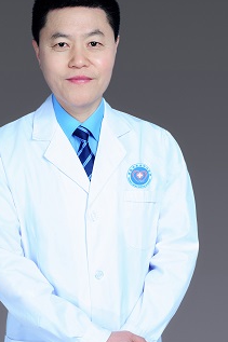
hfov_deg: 19.1
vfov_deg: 28.4
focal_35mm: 71
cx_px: 82
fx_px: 675
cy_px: 193
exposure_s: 1/160
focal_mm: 50
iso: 200
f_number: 9
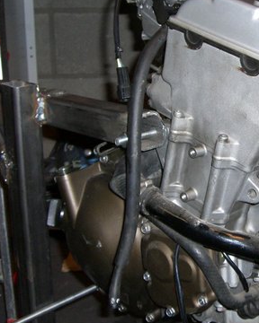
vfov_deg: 28.7
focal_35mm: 66
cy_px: 135
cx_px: 245
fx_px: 632
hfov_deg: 22.4
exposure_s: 1/60
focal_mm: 6.2
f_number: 2.7
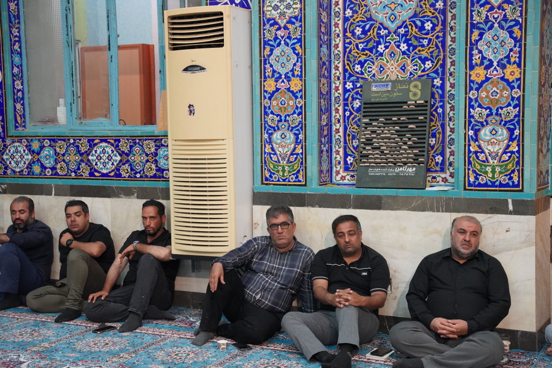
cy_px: 184
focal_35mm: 54
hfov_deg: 36.7
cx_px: 276
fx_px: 833
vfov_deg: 24.9
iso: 5000
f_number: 4
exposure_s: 1/160
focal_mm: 54.3
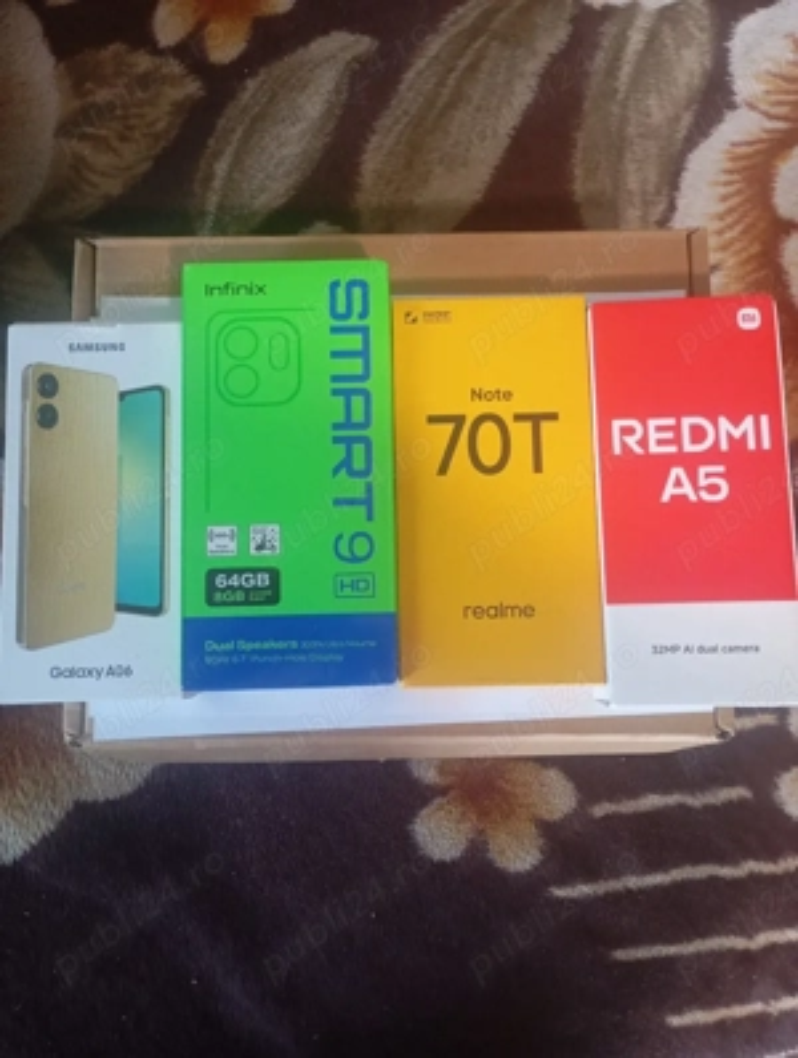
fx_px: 858
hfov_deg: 49.9
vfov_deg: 63.4
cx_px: 399
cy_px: 529
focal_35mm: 28
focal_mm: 4.27
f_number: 1.8
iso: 1187
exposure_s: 1/20
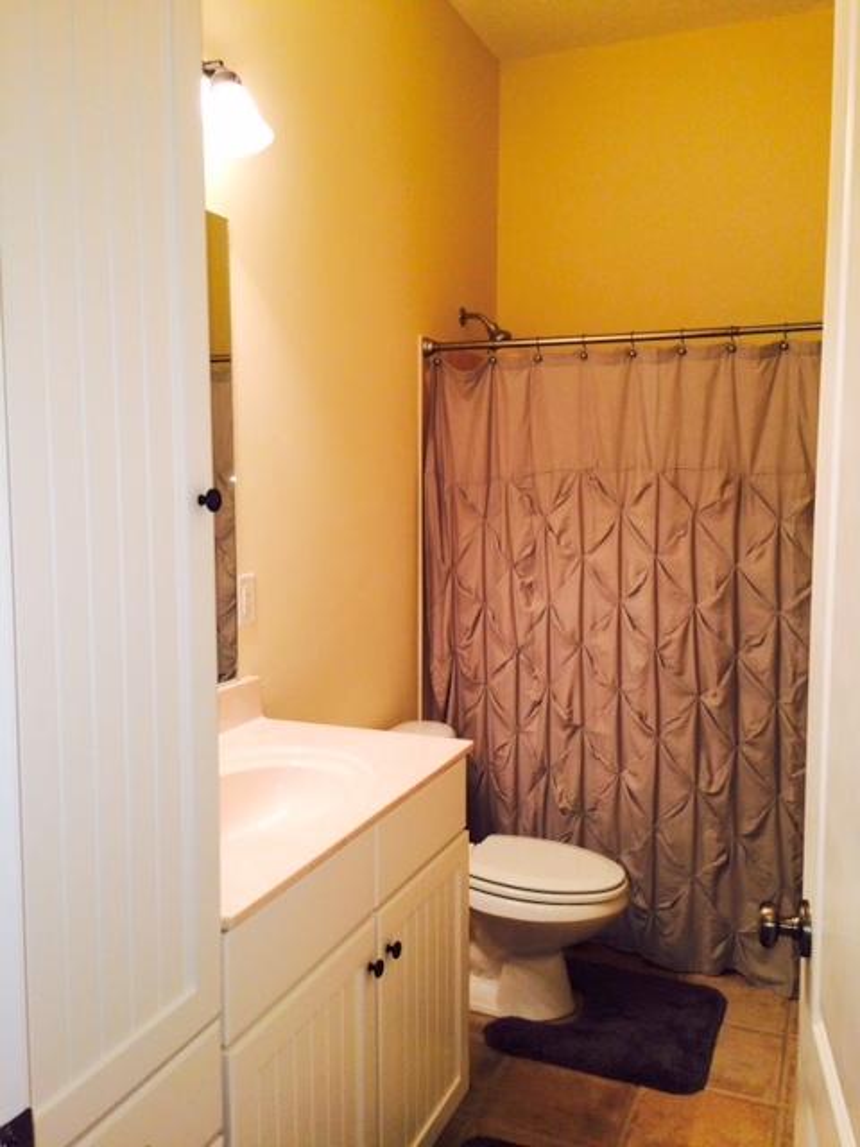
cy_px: 574
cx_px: 430
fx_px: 961
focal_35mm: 29
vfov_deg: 61.7
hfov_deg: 48.2
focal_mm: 4.15
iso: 64
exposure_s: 1/30
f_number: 2.2
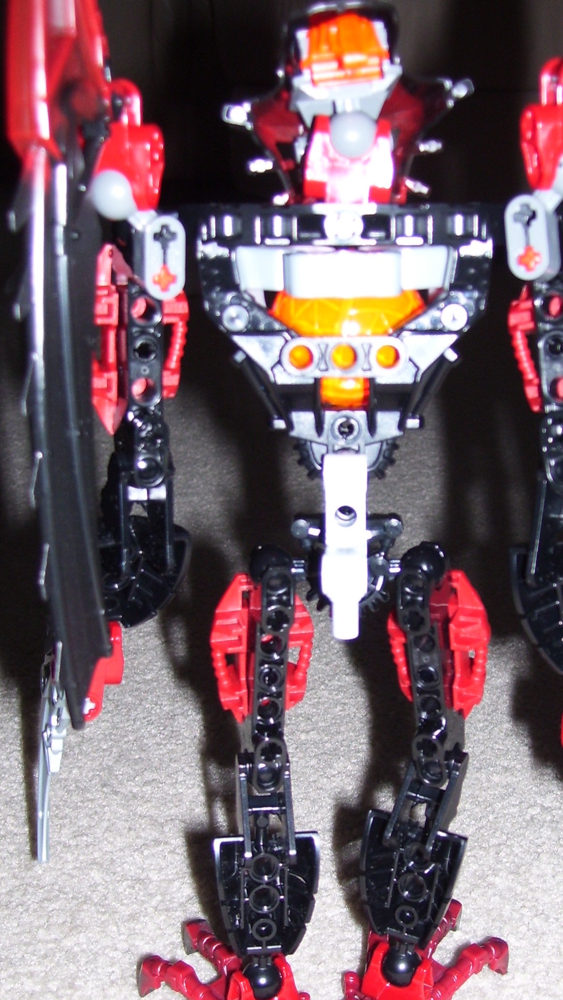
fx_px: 1354
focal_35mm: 51
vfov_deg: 40.6
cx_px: 369
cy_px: 541
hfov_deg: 23.4
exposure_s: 1/60
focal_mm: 6
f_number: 2.7
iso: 80
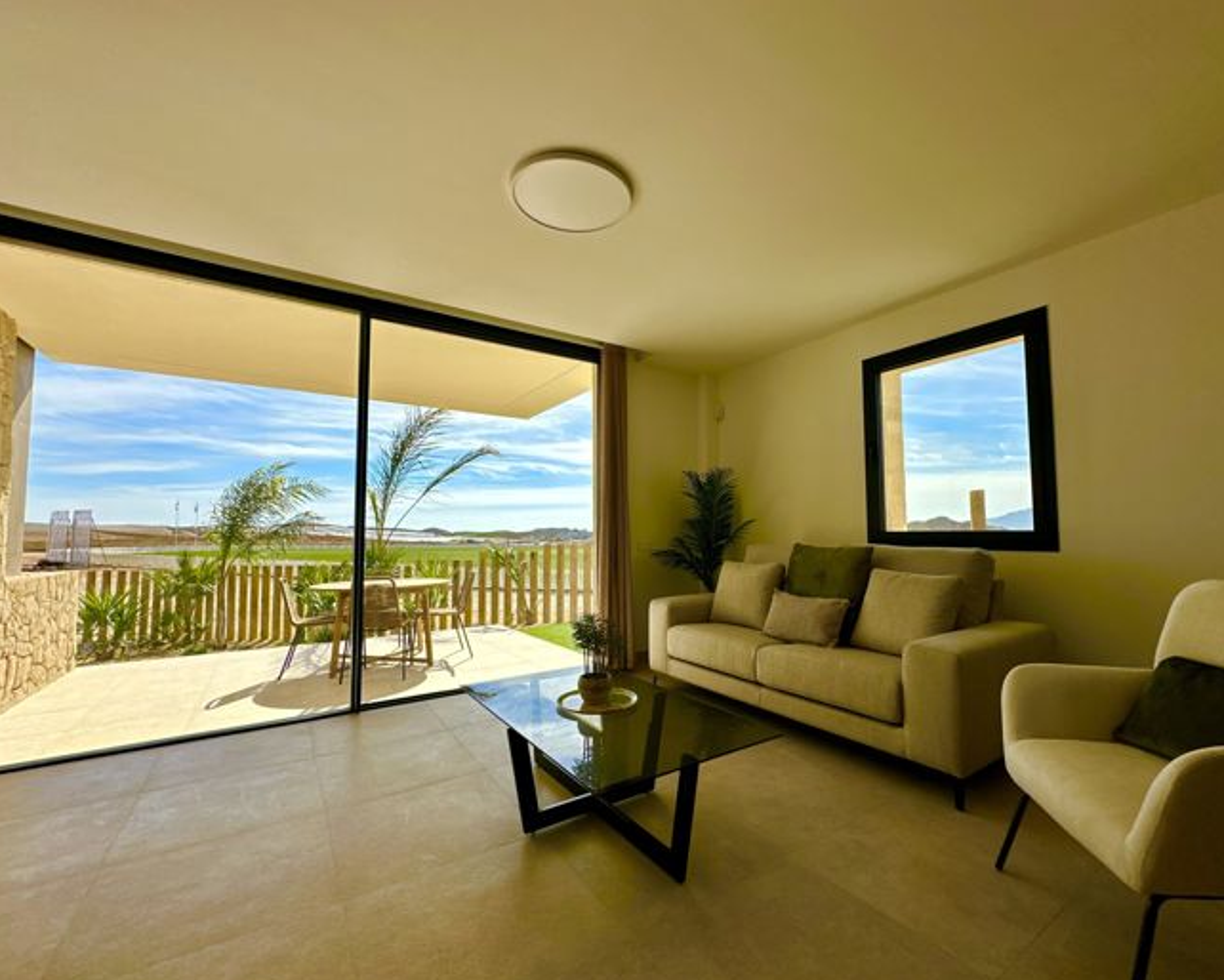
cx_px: 653
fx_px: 544
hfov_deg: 96.6
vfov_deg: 84.1
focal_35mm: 15
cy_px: 501
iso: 40
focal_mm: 2.22
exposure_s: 1/1575
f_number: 2.2
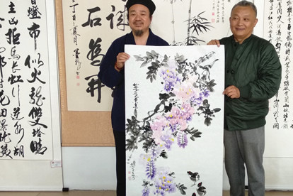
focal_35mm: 34
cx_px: 178
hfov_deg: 55.3
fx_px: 277
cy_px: 104
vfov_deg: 38.9
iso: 400
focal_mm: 3.81
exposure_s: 1/33
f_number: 2.2
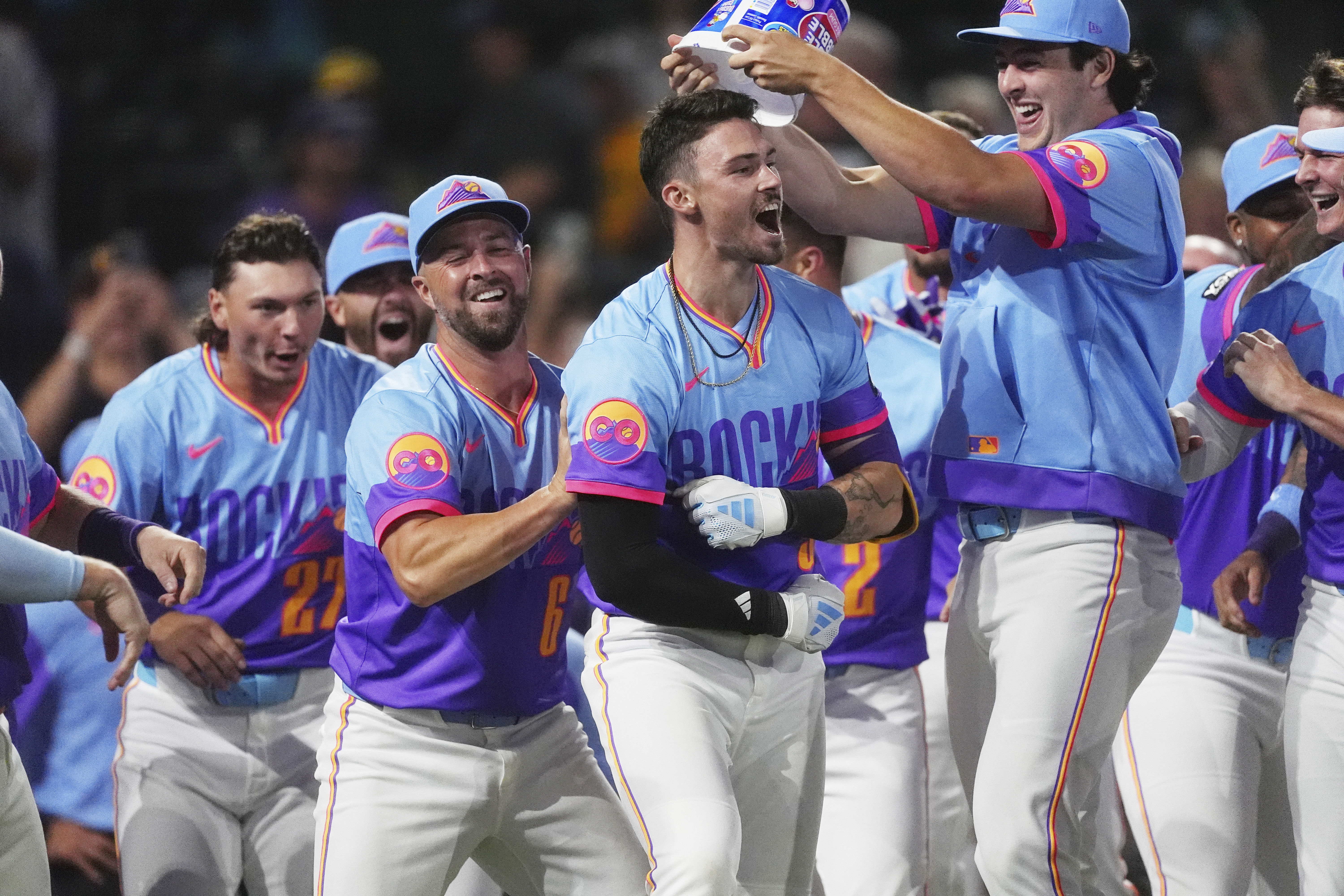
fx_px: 22398
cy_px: 448
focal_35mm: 600
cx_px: 672
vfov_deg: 2.3
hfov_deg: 3.4
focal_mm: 600
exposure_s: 1/1000
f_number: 4
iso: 5000
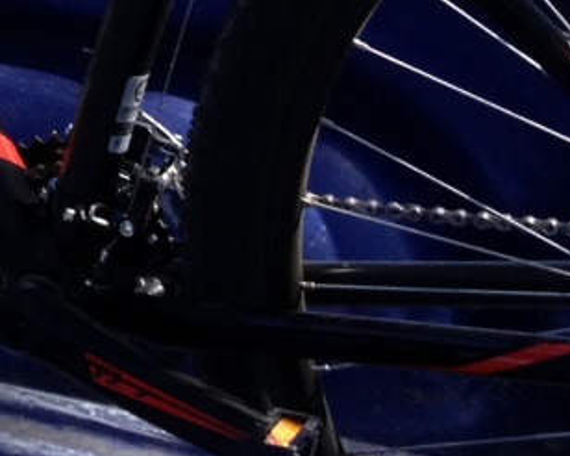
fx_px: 3052
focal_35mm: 181
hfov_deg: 9.9
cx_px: -563
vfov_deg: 8.3
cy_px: -260
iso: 80
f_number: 2.4
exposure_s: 1/890
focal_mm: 4.28
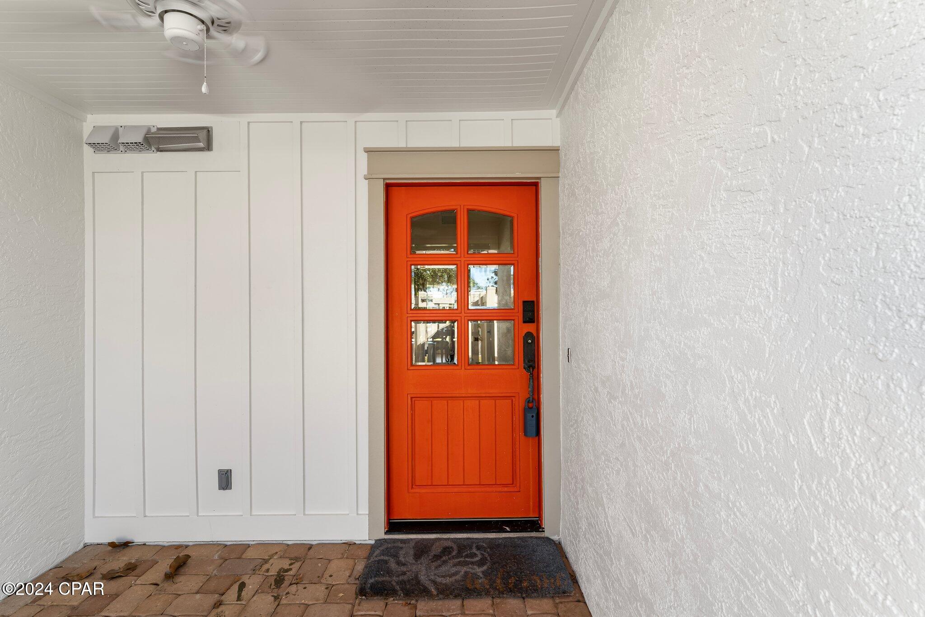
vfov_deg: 73.1
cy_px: 308
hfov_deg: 96.0
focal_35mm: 16
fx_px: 416
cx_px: 462
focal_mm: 16.2
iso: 160
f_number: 8
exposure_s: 1/25
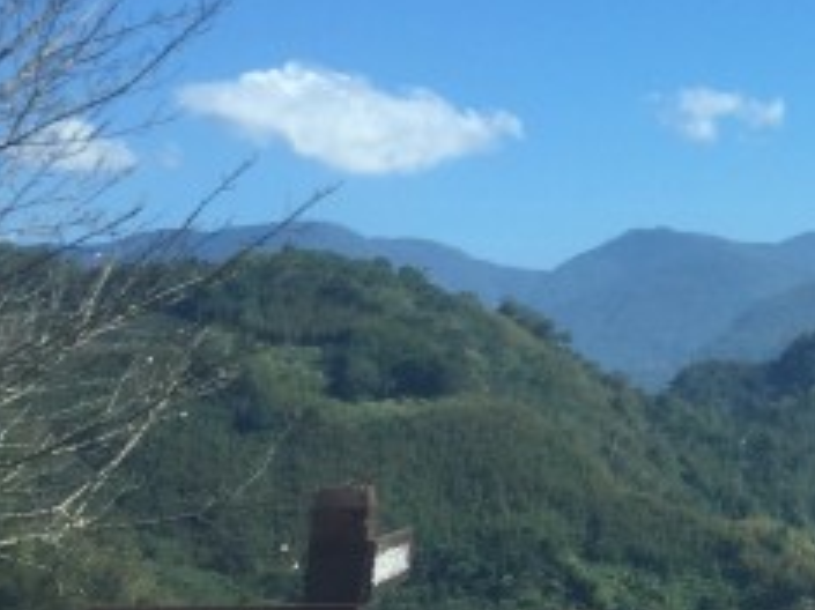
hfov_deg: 21.3
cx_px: 1030
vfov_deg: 17.6
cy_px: 288
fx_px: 1977
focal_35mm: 84
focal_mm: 4.15
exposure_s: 1/1068
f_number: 2.2
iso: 32
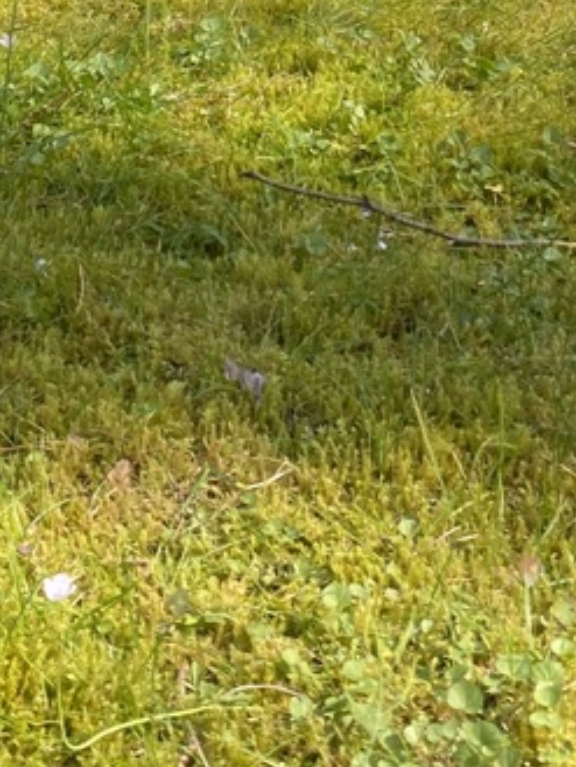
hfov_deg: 18.2
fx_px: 1796
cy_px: -385
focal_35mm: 81
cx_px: 198
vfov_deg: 20.6
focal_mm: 4.25
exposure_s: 1/604
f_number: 1.8
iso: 32
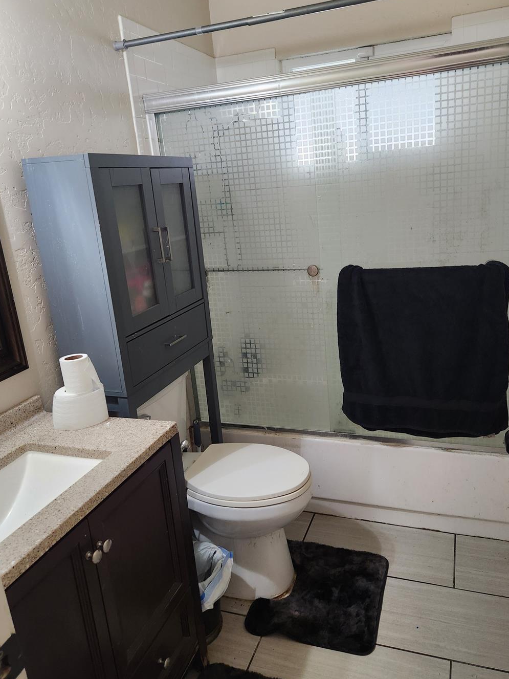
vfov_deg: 67.3
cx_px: 284
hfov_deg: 52.9
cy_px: 321
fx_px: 510
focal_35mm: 26
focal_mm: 5.4
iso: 500
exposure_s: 1/60
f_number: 1.8
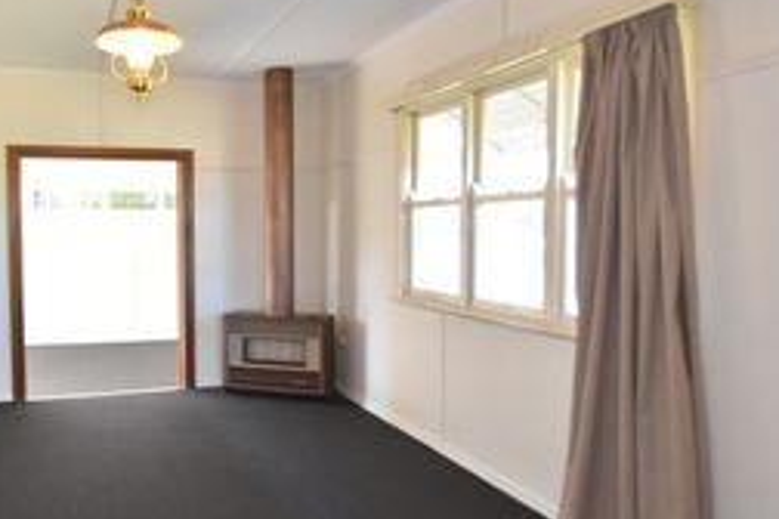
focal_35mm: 28
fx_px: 606
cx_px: 260
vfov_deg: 46.4
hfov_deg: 63.8
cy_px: 239
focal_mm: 10
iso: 800
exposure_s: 1/80
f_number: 4.5
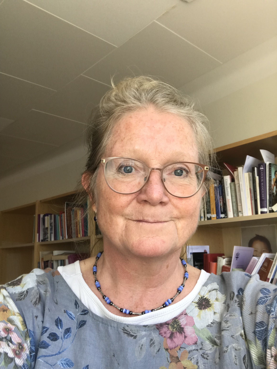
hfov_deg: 44.2
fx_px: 341
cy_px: 184
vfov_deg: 56.8
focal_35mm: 32
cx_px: 138
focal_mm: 2.87
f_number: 2.2
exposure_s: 1/100
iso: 25
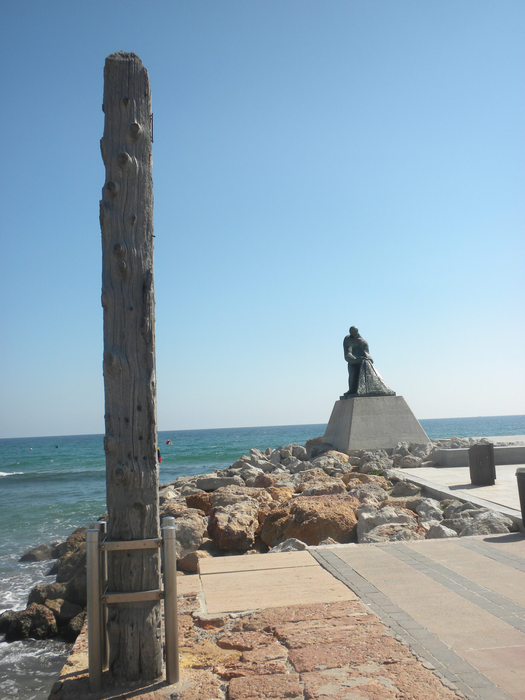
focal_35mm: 37
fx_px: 748
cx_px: 262
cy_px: 350
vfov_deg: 50.1
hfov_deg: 38.7
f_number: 10
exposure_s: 1/135
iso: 64
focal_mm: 6.6
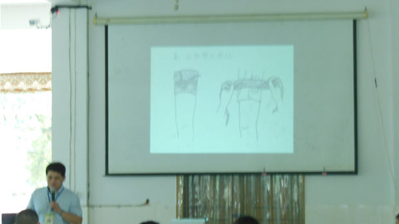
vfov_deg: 10.3
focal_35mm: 117
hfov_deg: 18.3
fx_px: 1238
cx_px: 200
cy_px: 143
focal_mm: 19.1
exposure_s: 1/15
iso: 400
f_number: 5.7
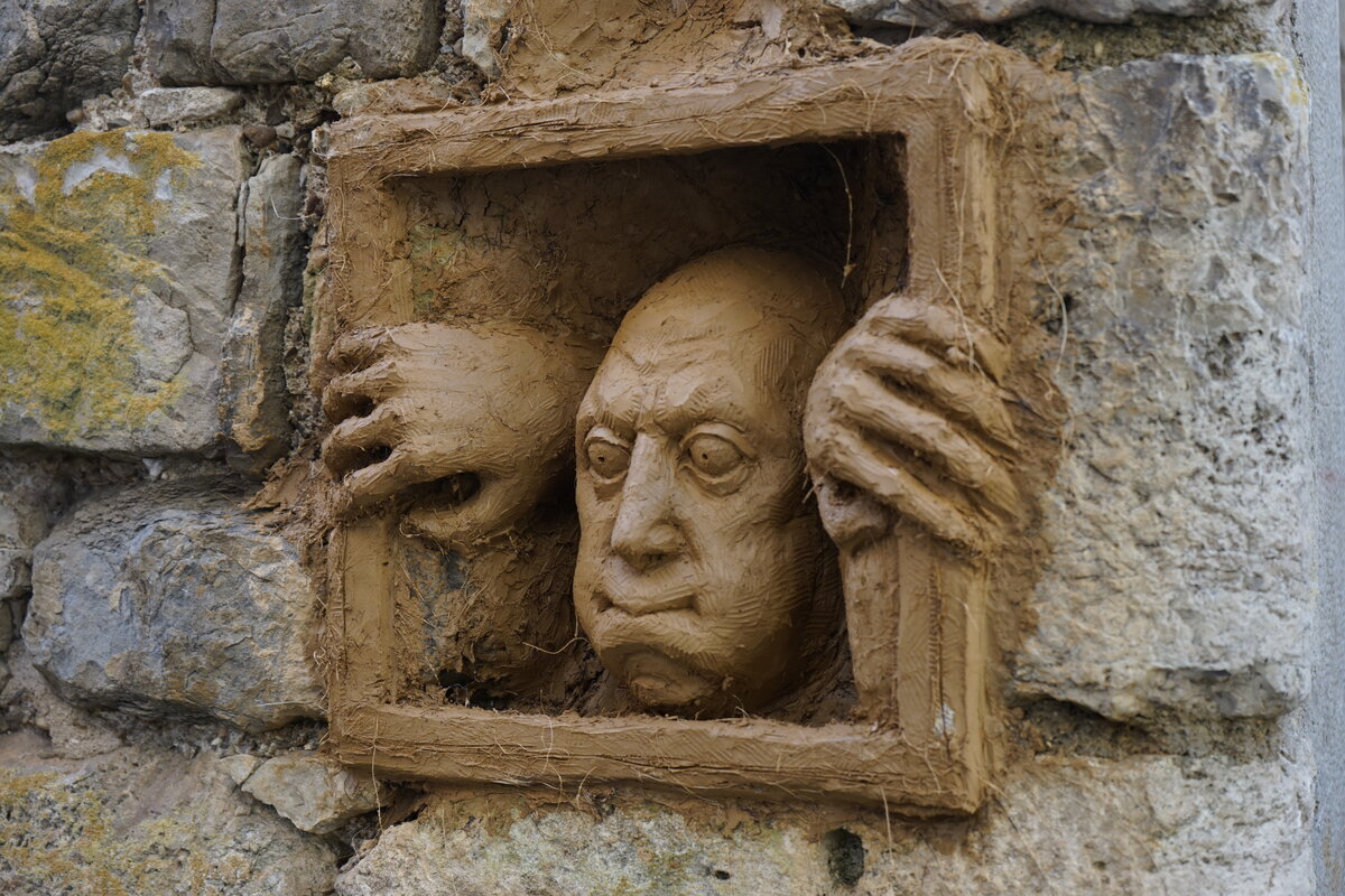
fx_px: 2615
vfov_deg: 19.5
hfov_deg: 28.8
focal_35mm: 70
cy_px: 448
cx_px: 672
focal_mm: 70
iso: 640
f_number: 5.6
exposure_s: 1/160
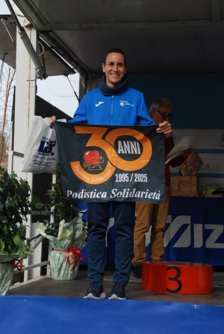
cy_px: 167
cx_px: 112
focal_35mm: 75
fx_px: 696
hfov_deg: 18.3
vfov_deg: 26.9
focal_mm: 50
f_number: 6.3
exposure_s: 1/1600
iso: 1000
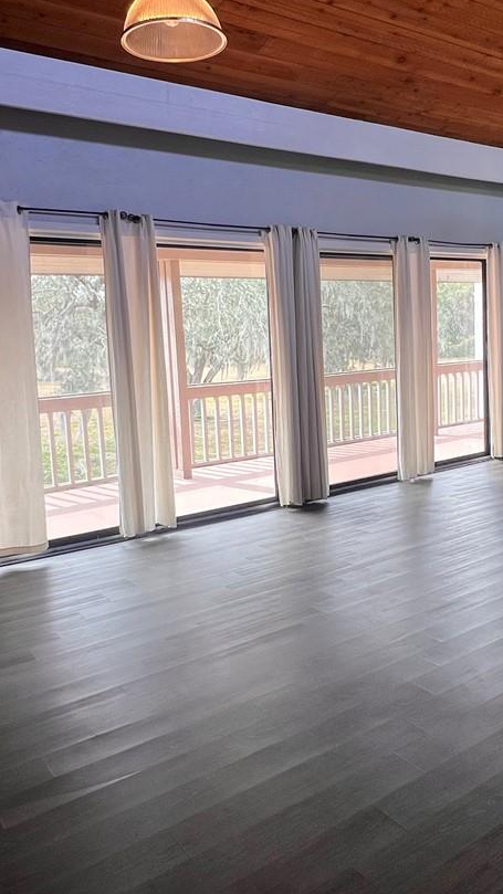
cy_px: 409
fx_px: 664
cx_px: 318
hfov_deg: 41.2
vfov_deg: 67.8
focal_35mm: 28
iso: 40
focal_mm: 1.57
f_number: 1.8
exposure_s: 1/120
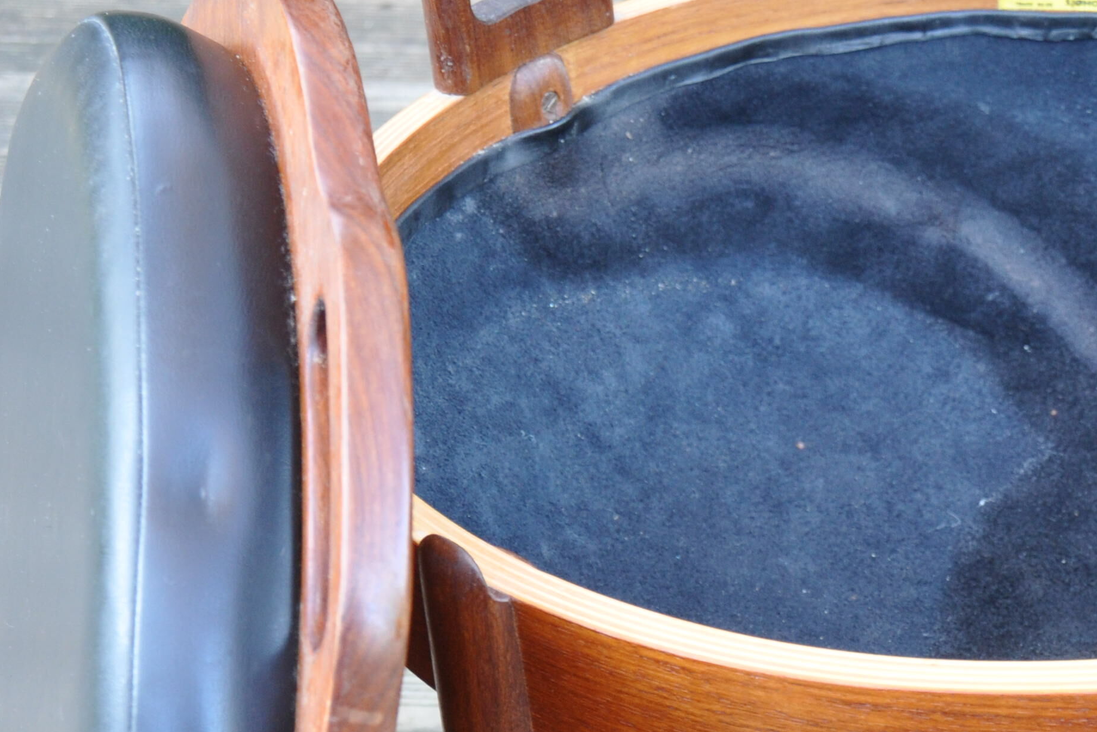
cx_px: 983
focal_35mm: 91
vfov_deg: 14.8
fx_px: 2773
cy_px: 688
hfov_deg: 21.9
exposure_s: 1/30
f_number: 5.6
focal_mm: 26
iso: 500
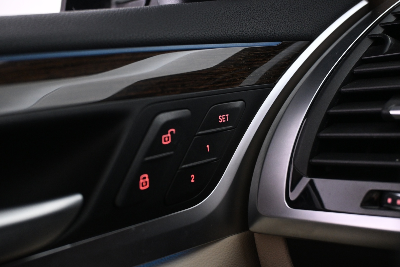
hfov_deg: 41.7
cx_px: 200
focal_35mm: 47
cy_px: 134
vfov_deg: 28.5
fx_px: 525
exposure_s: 1/15
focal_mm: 31.5
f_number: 5
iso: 1600
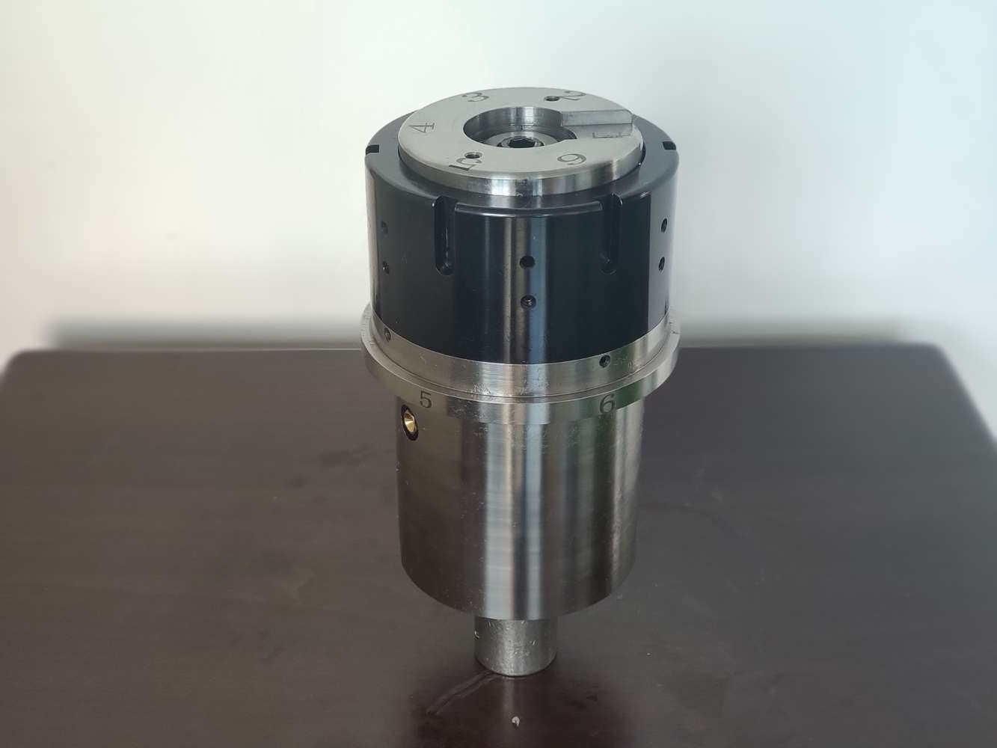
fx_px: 1498
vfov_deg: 28.0
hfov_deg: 36.8
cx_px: 498
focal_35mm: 52
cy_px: 374
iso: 487
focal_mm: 5.54
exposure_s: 1/50
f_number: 2.4
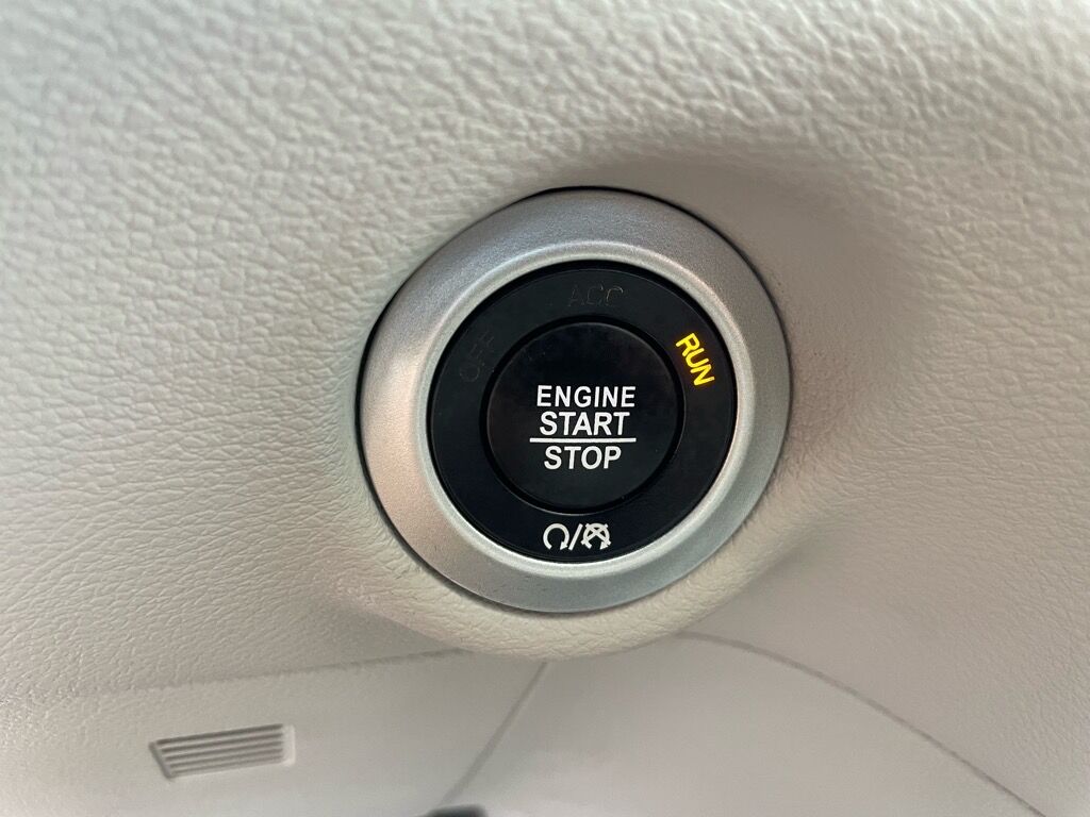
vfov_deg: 53.1
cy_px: 408
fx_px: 819
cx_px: 545
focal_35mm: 26
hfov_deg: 67.3
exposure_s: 1/60
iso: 160
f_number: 1.6
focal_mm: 4.2
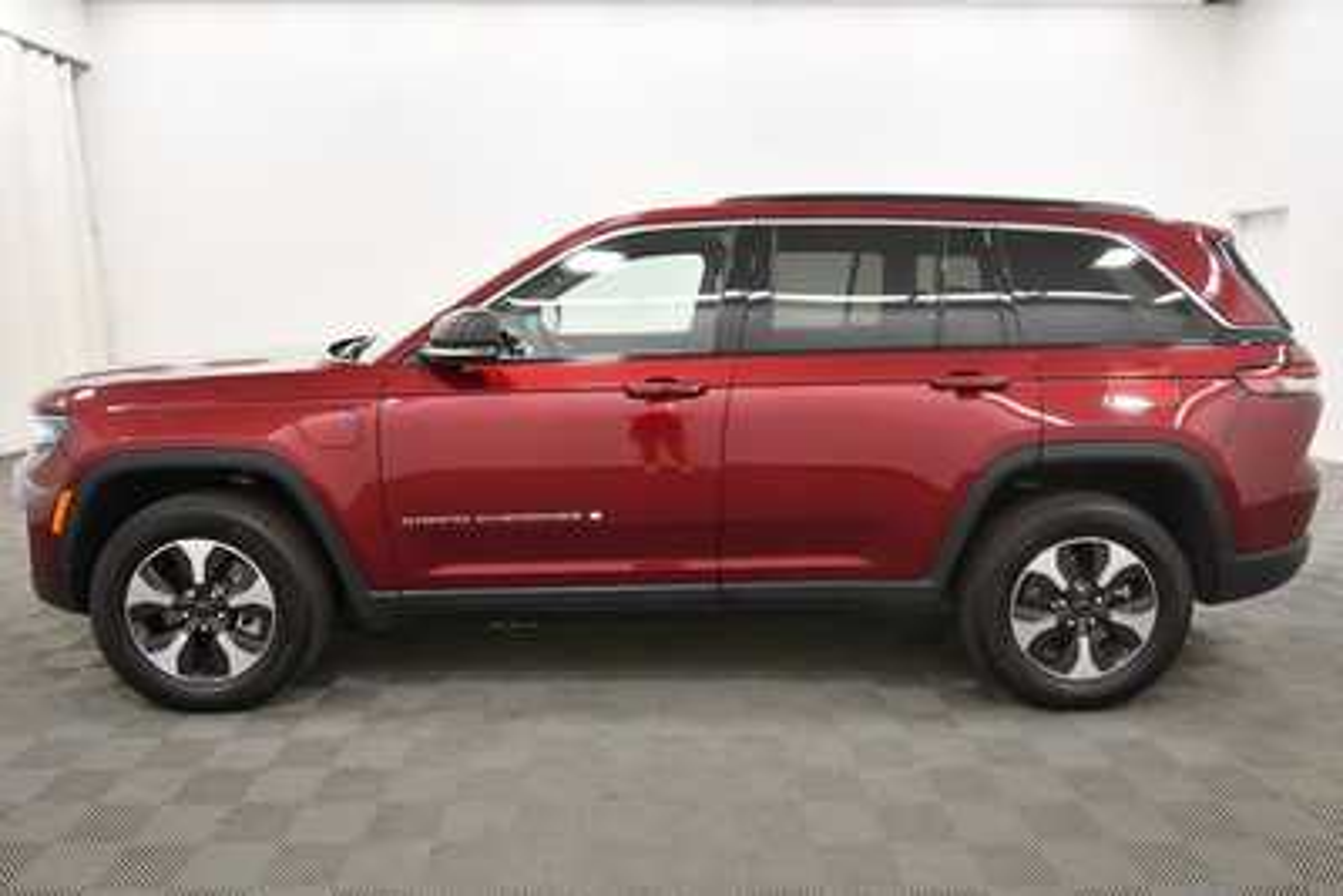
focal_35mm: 27
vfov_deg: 48.0
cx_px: 672
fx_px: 1008
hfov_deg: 67.4
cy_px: 448
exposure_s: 1/125
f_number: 5.3
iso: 1250
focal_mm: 18
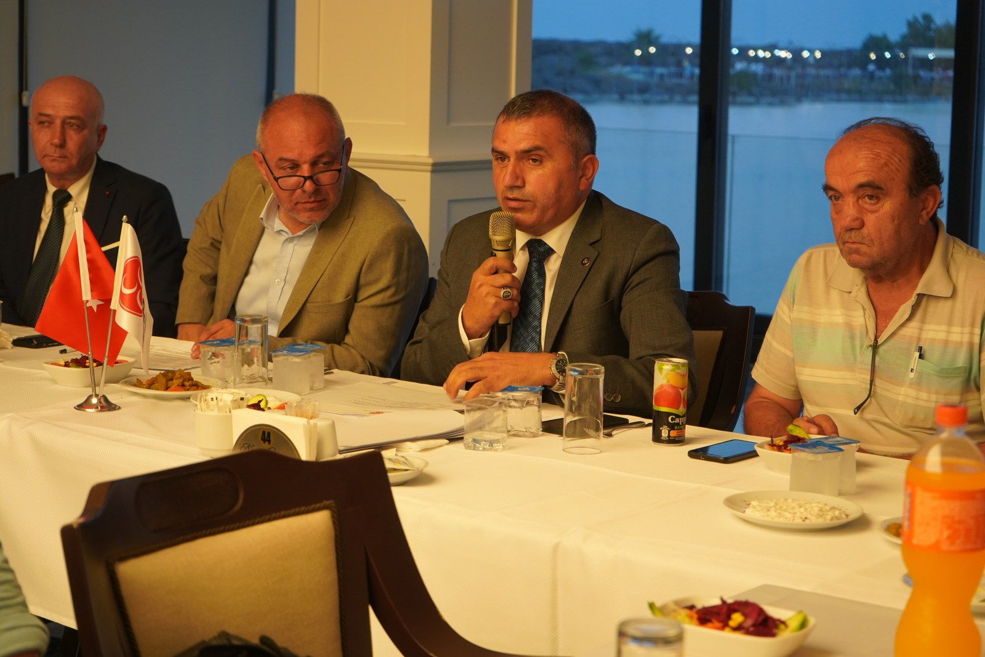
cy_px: 328
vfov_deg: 19.5
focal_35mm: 70
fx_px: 1915
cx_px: 492
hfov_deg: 28.8
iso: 1250
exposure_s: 1/160
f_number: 5.6
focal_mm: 70
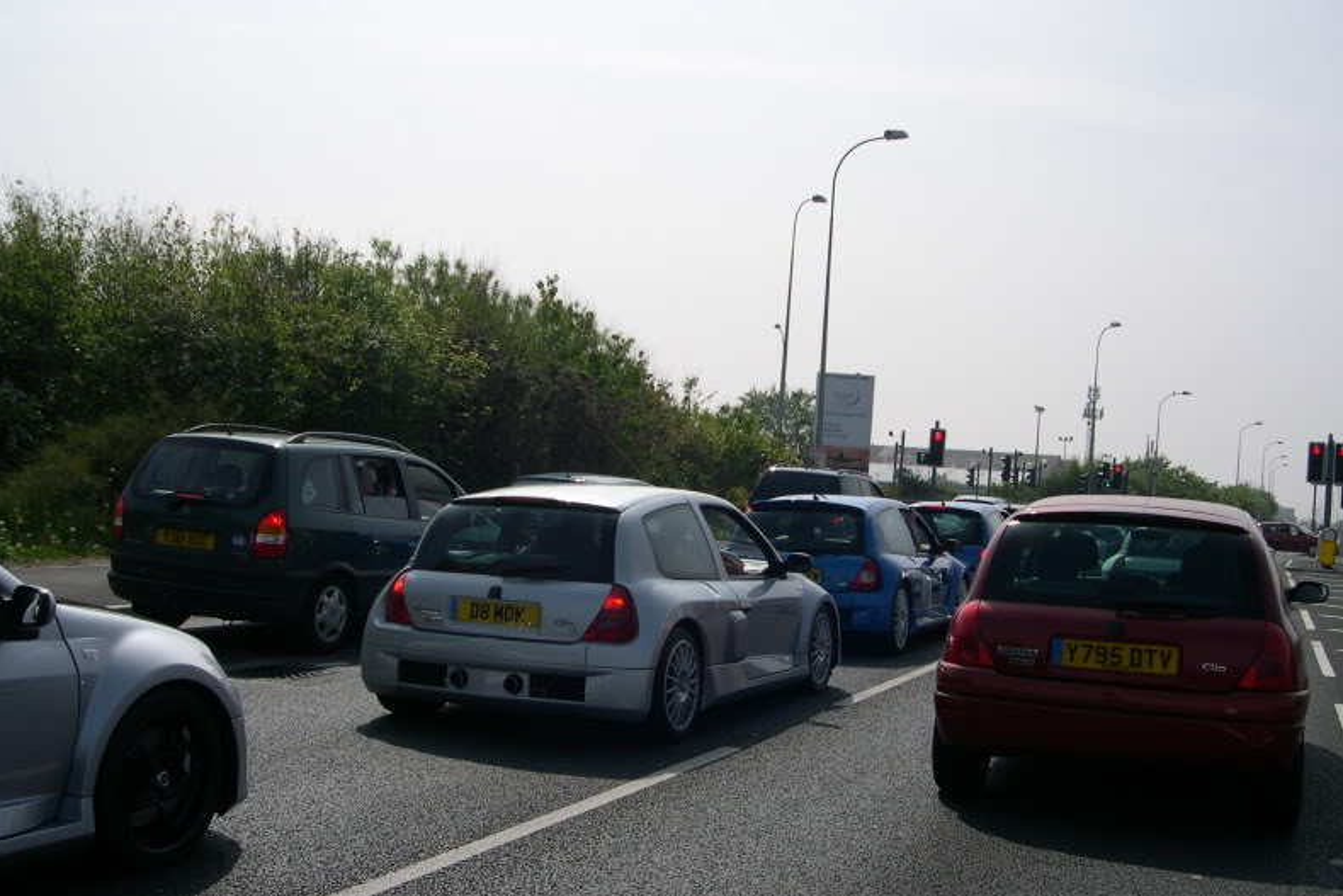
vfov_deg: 33.4
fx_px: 1492
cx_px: 666
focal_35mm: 40
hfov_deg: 48.5
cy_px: 452
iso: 100
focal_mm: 8
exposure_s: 1/414
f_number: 7.6
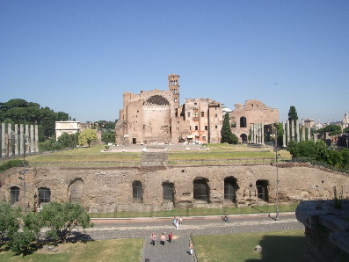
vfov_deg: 38.7
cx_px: 178
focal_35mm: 37
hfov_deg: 50.1
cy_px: 129
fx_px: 373
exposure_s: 1/640
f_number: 4.3
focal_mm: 5.8
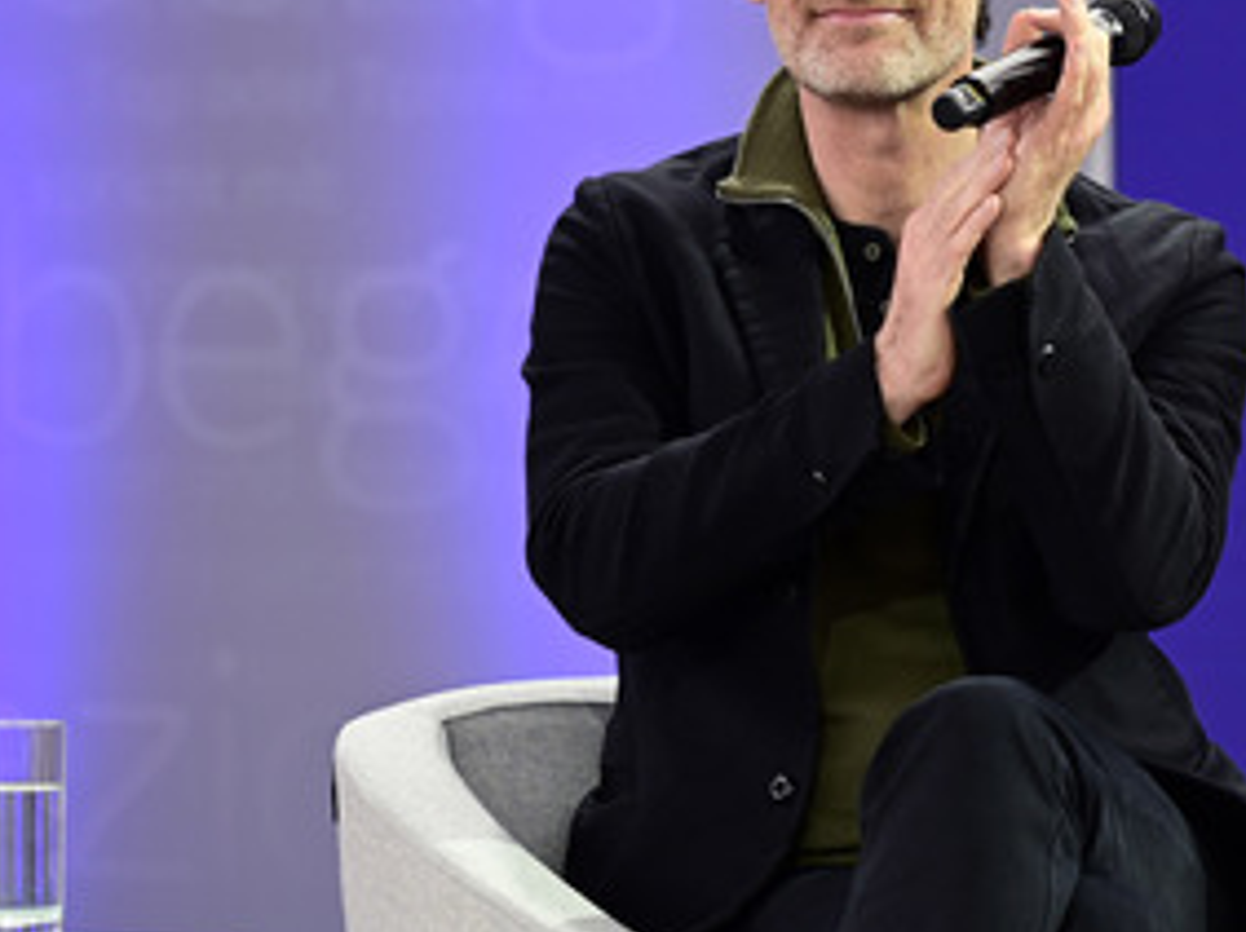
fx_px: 8020
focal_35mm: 223
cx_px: 873
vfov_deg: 6.7
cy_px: 305
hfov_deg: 8.9
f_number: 3.2
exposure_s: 1/400
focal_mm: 145
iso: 500
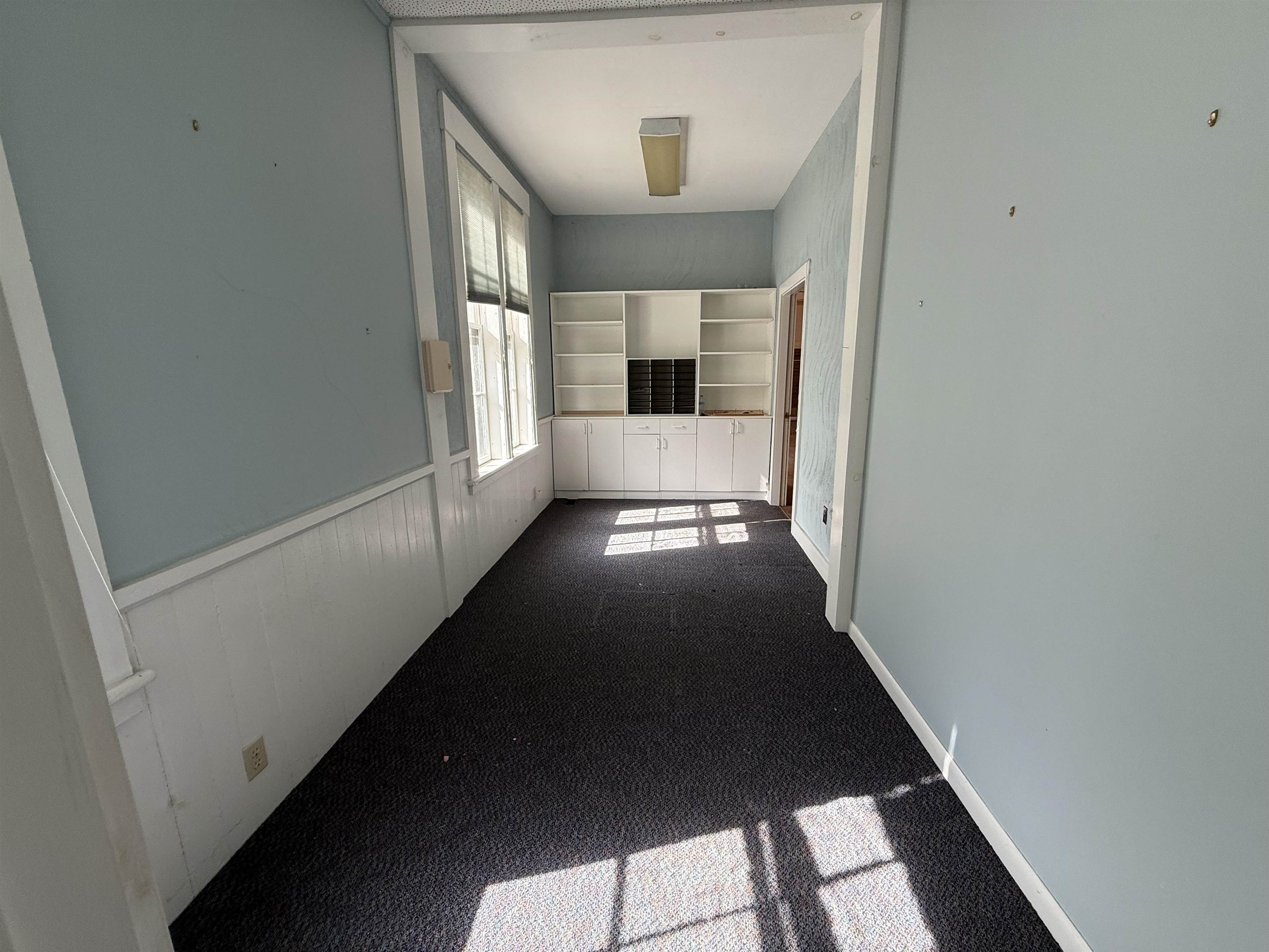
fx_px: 513
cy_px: 476
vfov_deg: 85.7
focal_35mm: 14
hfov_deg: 102.1
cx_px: 634
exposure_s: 1/117
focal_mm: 2.22
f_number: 2.2
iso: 64
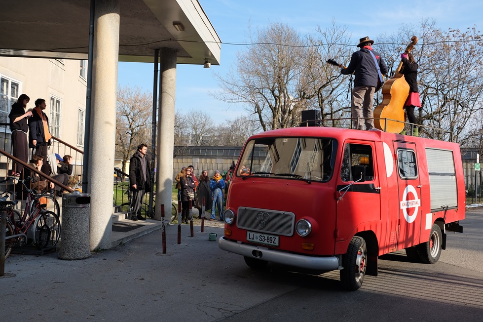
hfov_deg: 60.3
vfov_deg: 42.3
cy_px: 161
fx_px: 416
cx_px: 242
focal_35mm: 31
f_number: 8
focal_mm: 20.5
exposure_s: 1/400
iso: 400
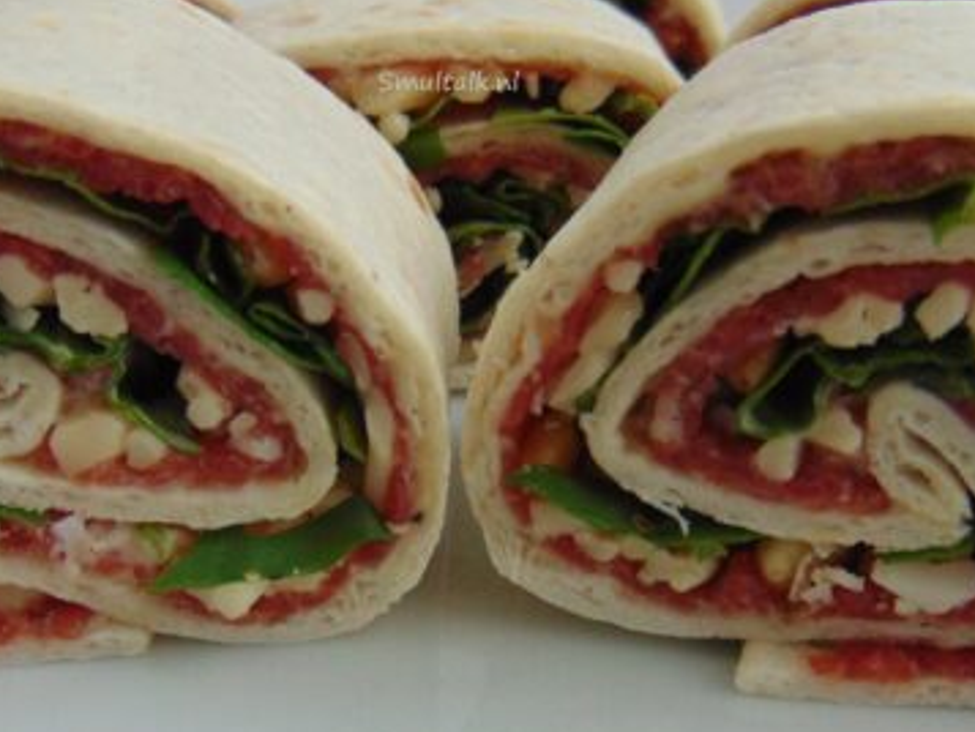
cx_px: 456
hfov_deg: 38.9
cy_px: 482
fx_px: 1381
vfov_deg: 29.5
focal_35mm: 49
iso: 100
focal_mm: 4.5
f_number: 3
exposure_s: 1/30
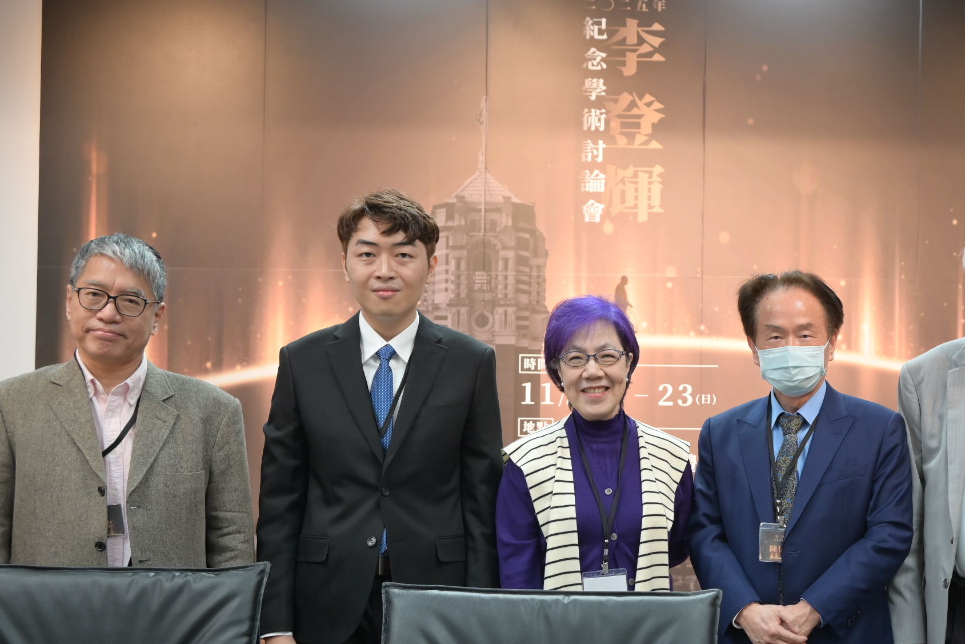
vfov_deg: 23.8
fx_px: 1528
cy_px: 378
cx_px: 771
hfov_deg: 34.0
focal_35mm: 57
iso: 400
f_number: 4.8
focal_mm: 32
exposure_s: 1/30
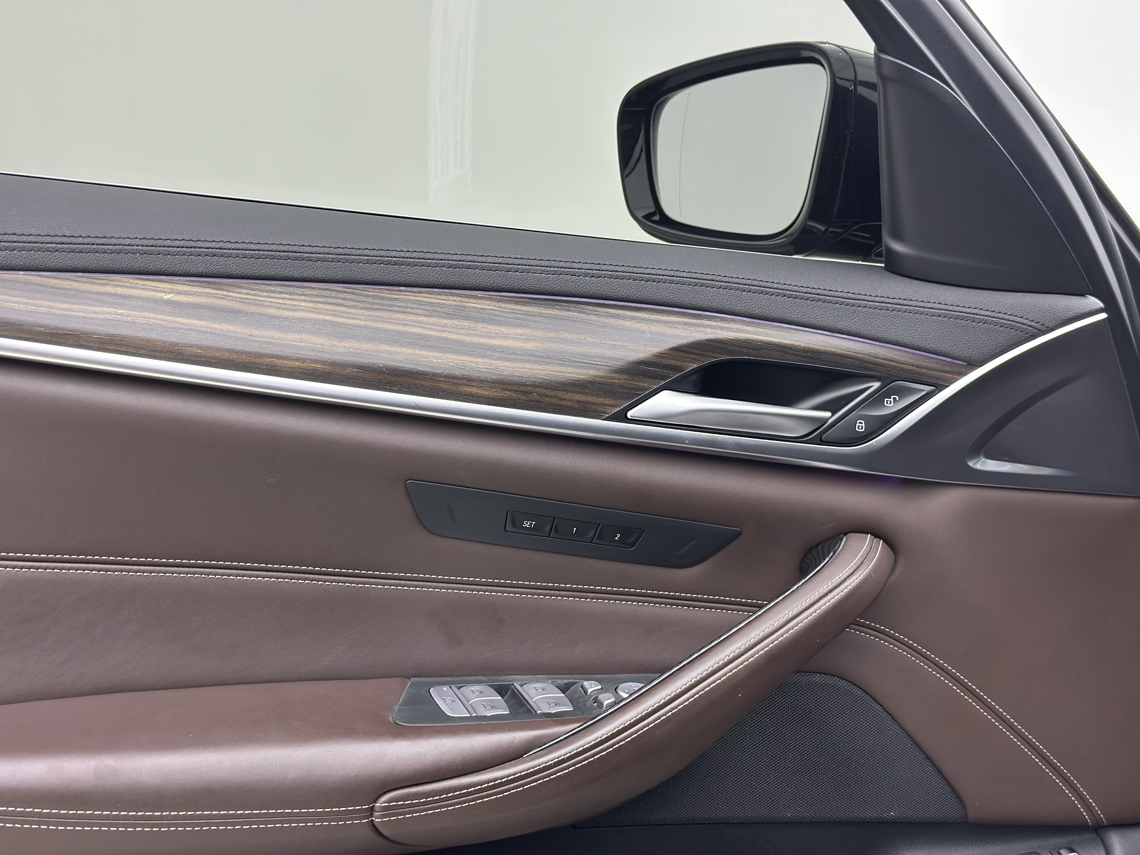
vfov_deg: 30.3
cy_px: 428
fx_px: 1581
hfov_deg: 39.7
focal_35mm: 48
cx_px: 570
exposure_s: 1/100
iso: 100
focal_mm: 6.86
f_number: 1.78
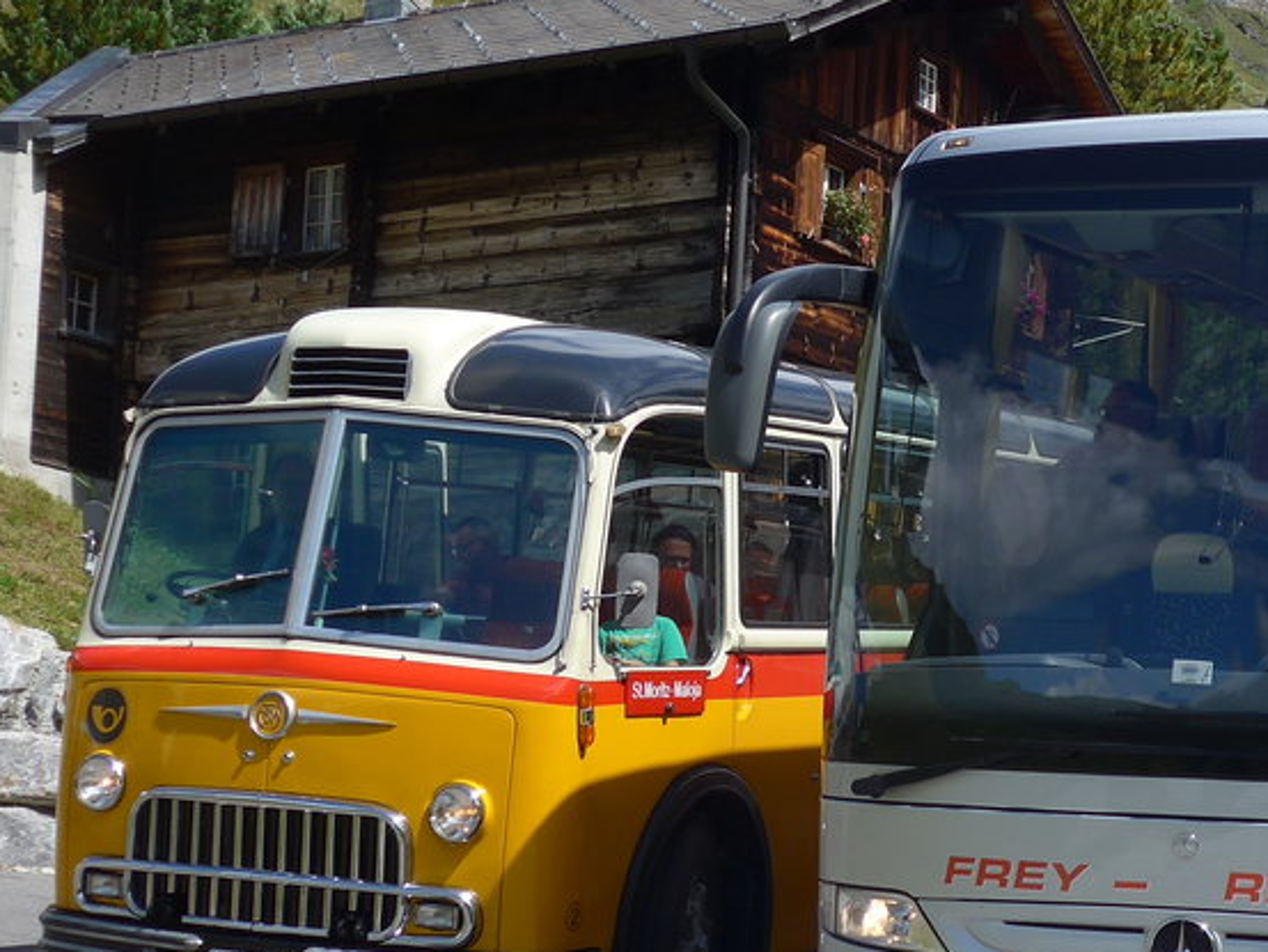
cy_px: 548
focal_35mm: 89
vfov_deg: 16.6
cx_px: 929
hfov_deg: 21.8
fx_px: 3261
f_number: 2.8
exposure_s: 1/1600
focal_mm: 8.4
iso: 80
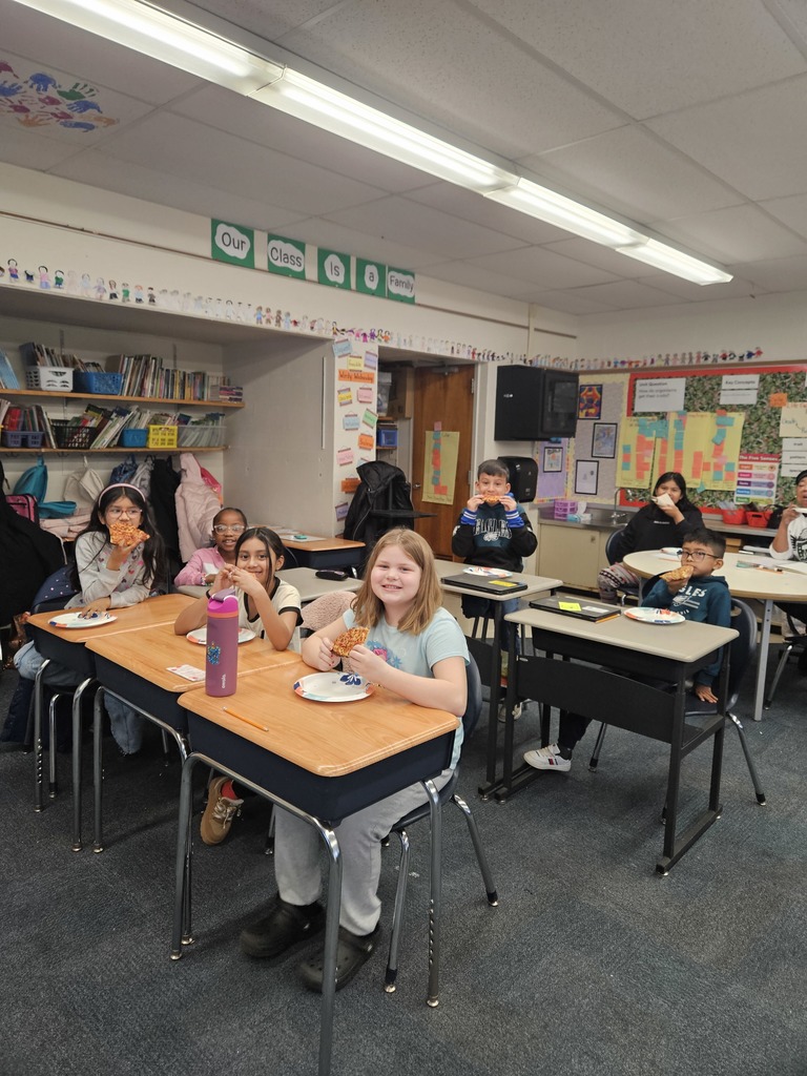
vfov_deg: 73.9
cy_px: 538
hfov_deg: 58.9
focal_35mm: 23
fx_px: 715
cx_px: 404
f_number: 1.8
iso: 250
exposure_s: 1/120
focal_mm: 5.4
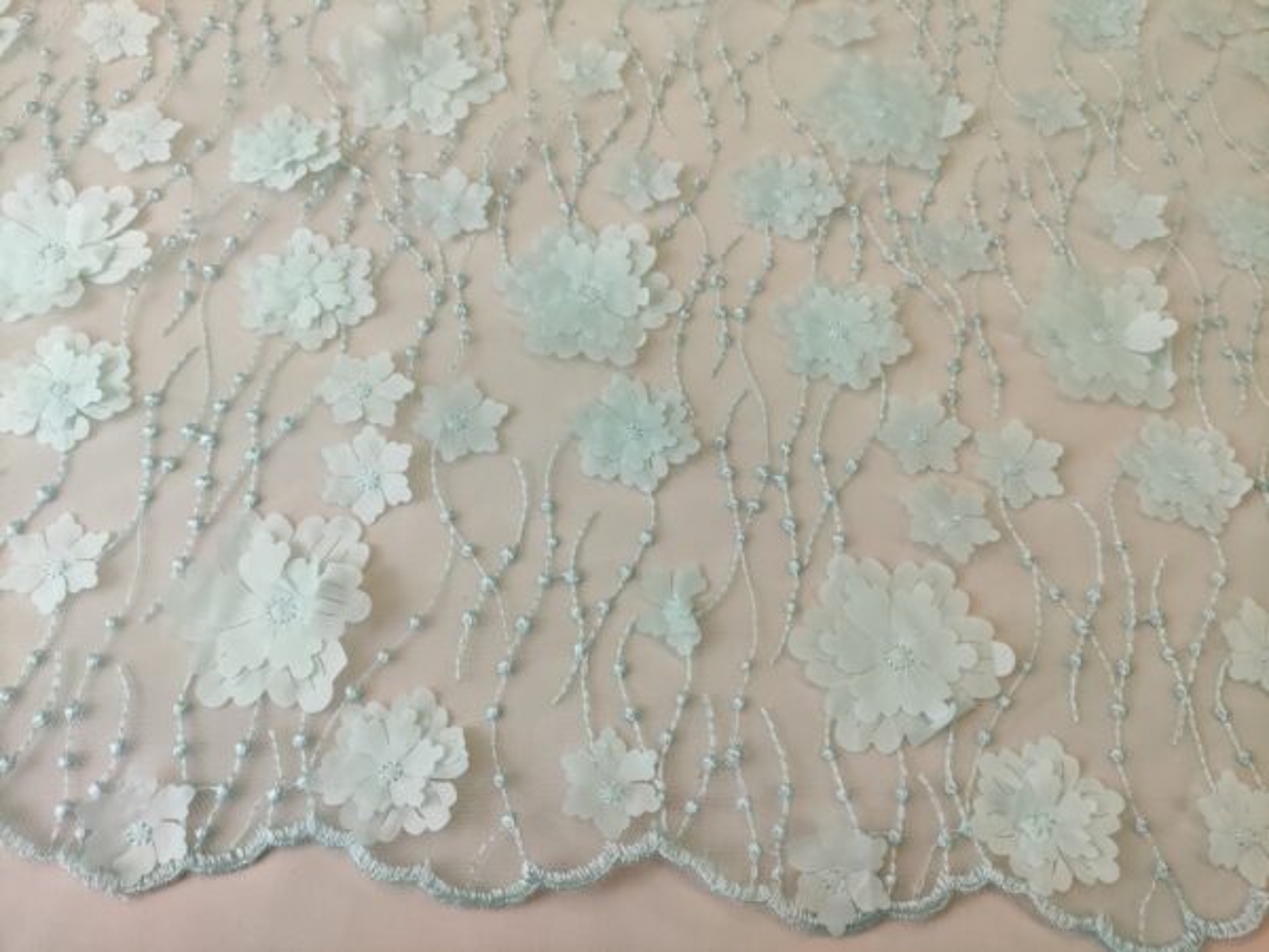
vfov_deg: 54.9
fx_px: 916
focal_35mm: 25
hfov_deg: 69.4
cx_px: 634
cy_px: 476
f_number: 1.89
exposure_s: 1/200
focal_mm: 5.43
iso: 200
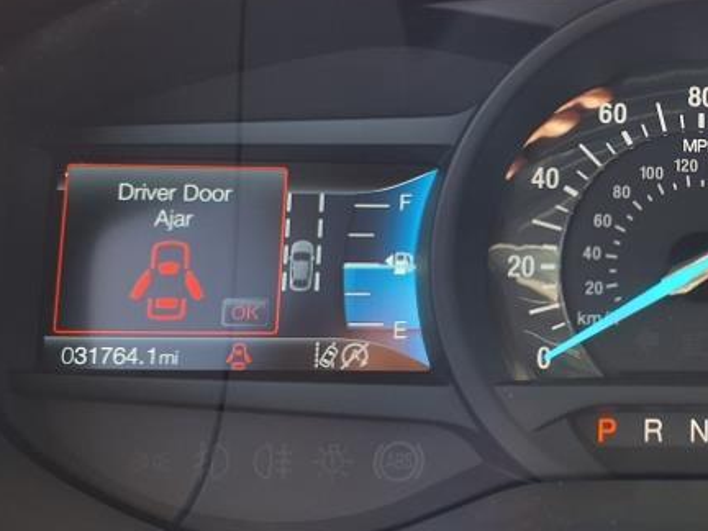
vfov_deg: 22.7
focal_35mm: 64
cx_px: 672
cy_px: 138
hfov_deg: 28.8
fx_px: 1309
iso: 50
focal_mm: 3.58
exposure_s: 1/60.2
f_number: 1.9
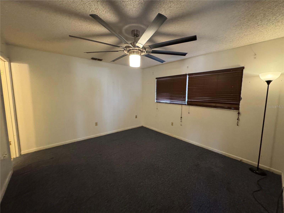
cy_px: 106
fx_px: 115
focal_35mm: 14
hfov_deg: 102.1
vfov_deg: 85.7
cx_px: 142
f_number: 2.2
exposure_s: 1/60
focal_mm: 2.22
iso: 1000
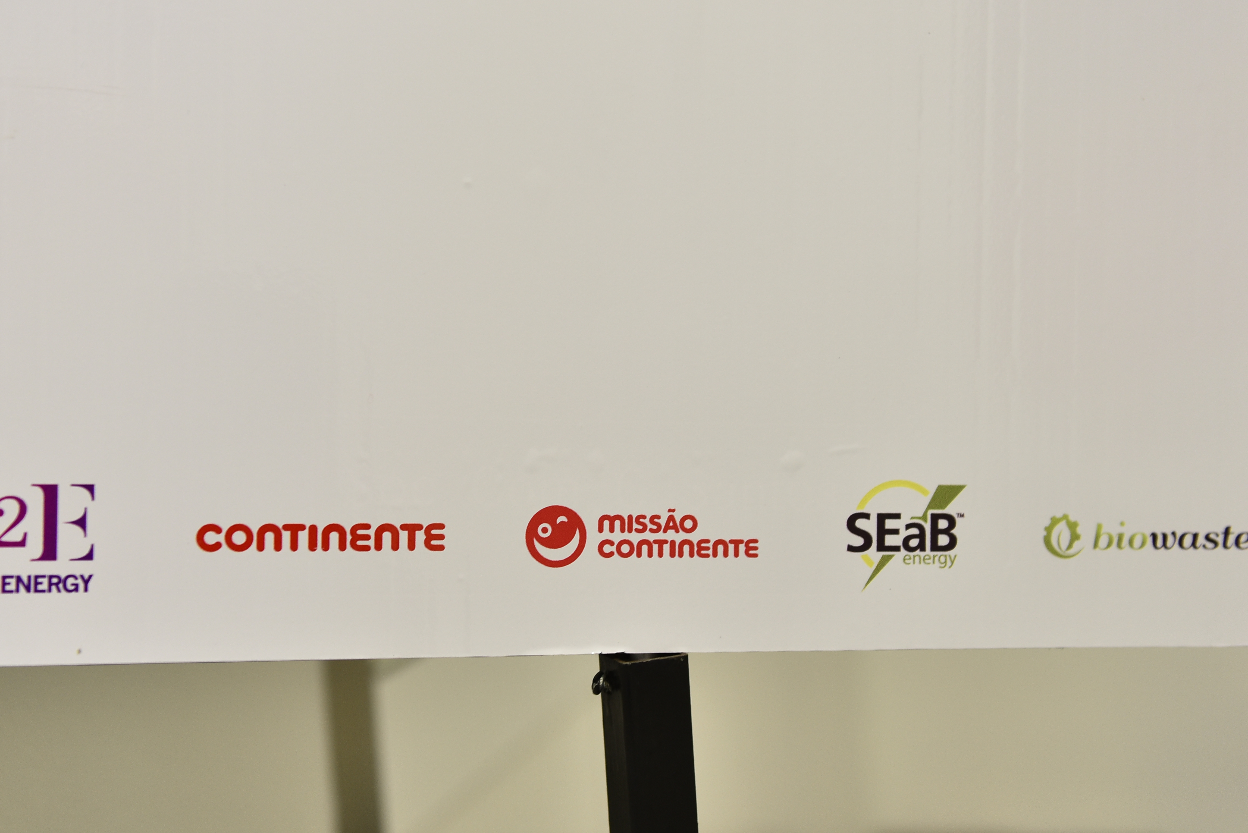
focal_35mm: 55
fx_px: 1907
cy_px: 400
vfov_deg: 24.6
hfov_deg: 36.2
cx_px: 554
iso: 640
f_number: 2.8
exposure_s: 1/60
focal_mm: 42
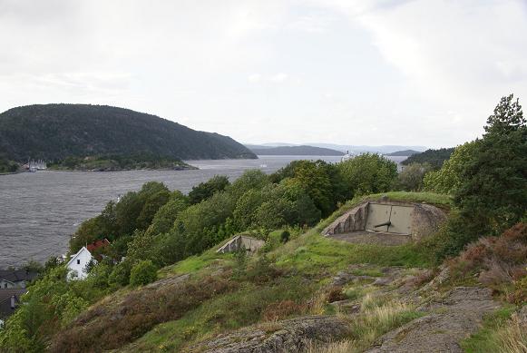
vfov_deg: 37.0
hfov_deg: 53.1
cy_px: 176
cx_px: 264
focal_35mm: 36
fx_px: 528
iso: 100
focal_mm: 24
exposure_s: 1/80
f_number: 9
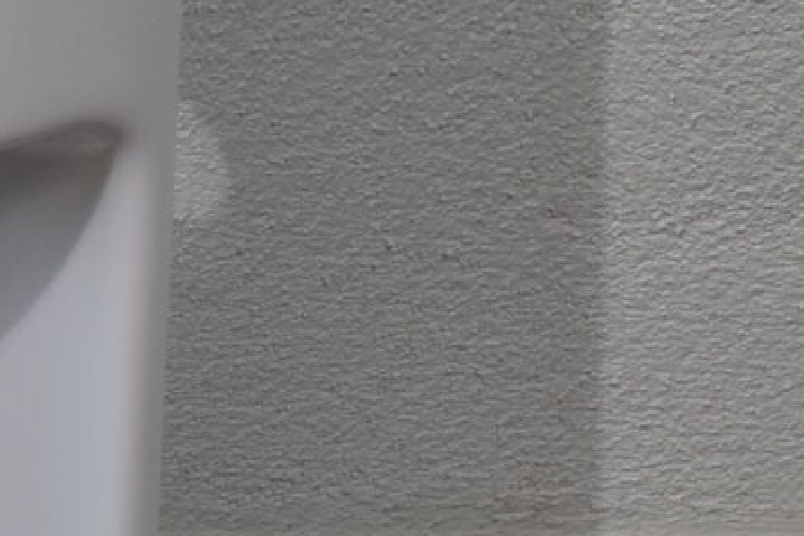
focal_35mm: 258
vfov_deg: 5.3
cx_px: -286
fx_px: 5762
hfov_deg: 7.9
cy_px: 632
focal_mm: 30
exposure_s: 1/250
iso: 500
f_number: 4.2
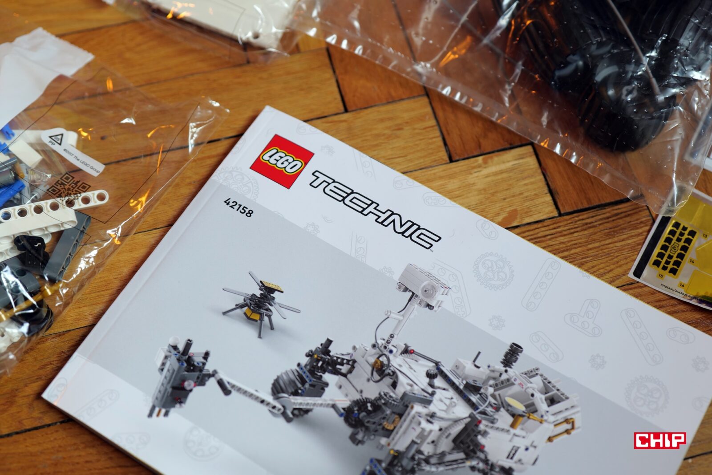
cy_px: 238
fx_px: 989
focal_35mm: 50
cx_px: 356
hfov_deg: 39.6
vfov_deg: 27.0
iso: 640
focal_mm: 50
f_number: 3.2
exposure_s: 1/50
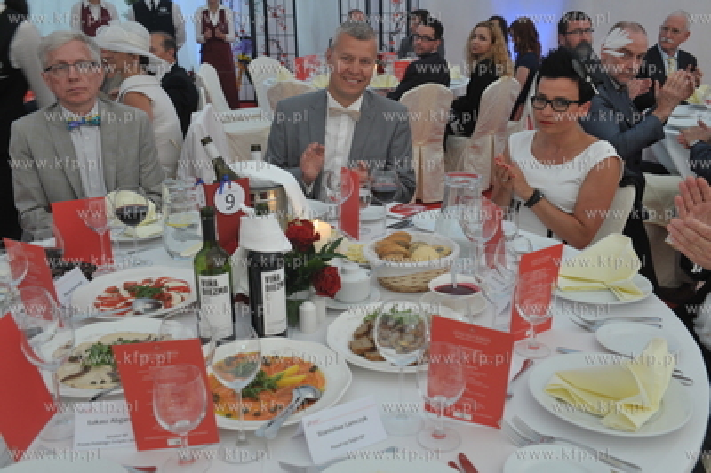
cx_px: 356
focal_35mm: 36
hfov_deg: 53.2
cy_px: 236
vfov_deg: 36.8
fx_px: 710
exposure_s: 1/100
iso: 800
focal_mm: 36
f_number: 5.6
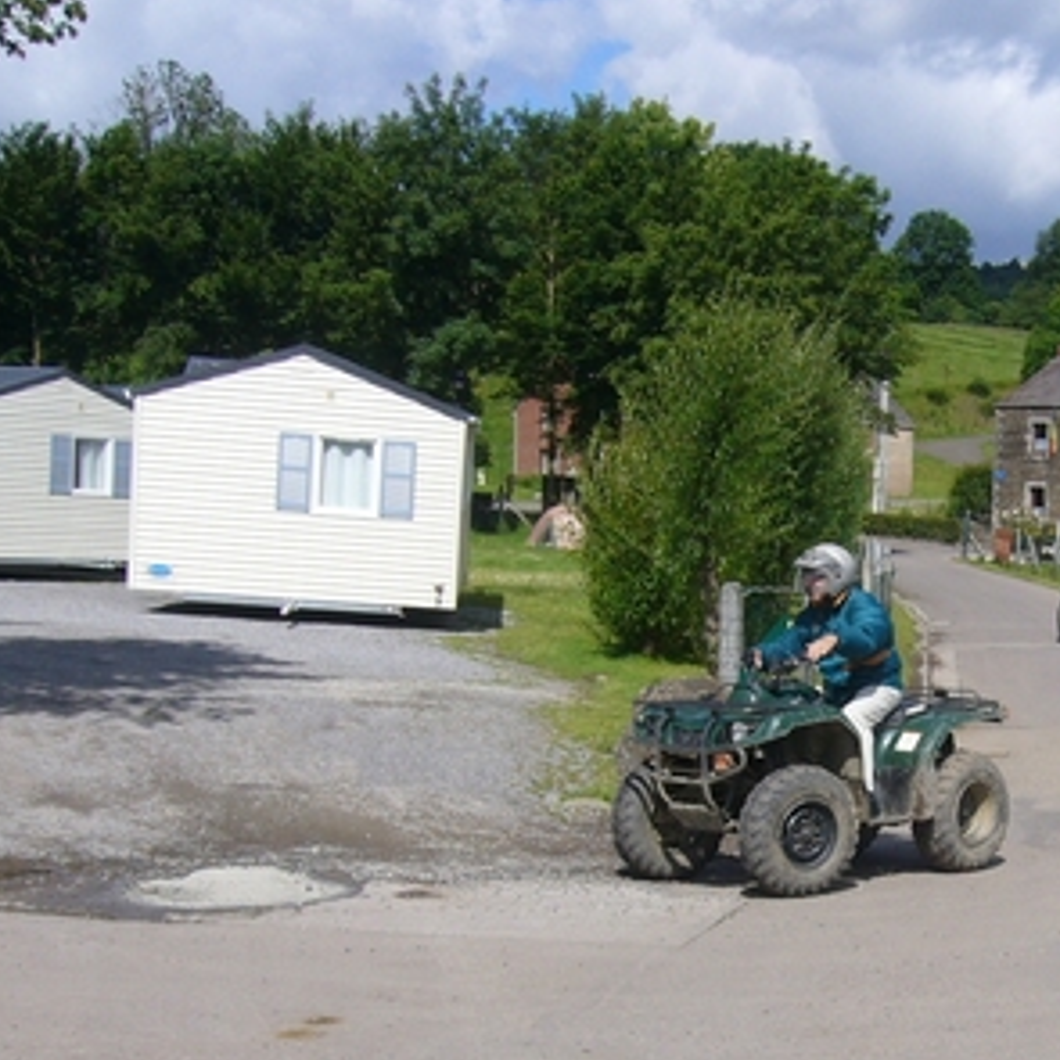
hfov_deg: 26.4
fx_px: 2183
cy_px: 747
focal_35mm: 63
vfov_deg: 27.1
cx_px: 956
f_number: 5.6
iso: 80
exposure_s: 1/500
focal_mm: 5.8
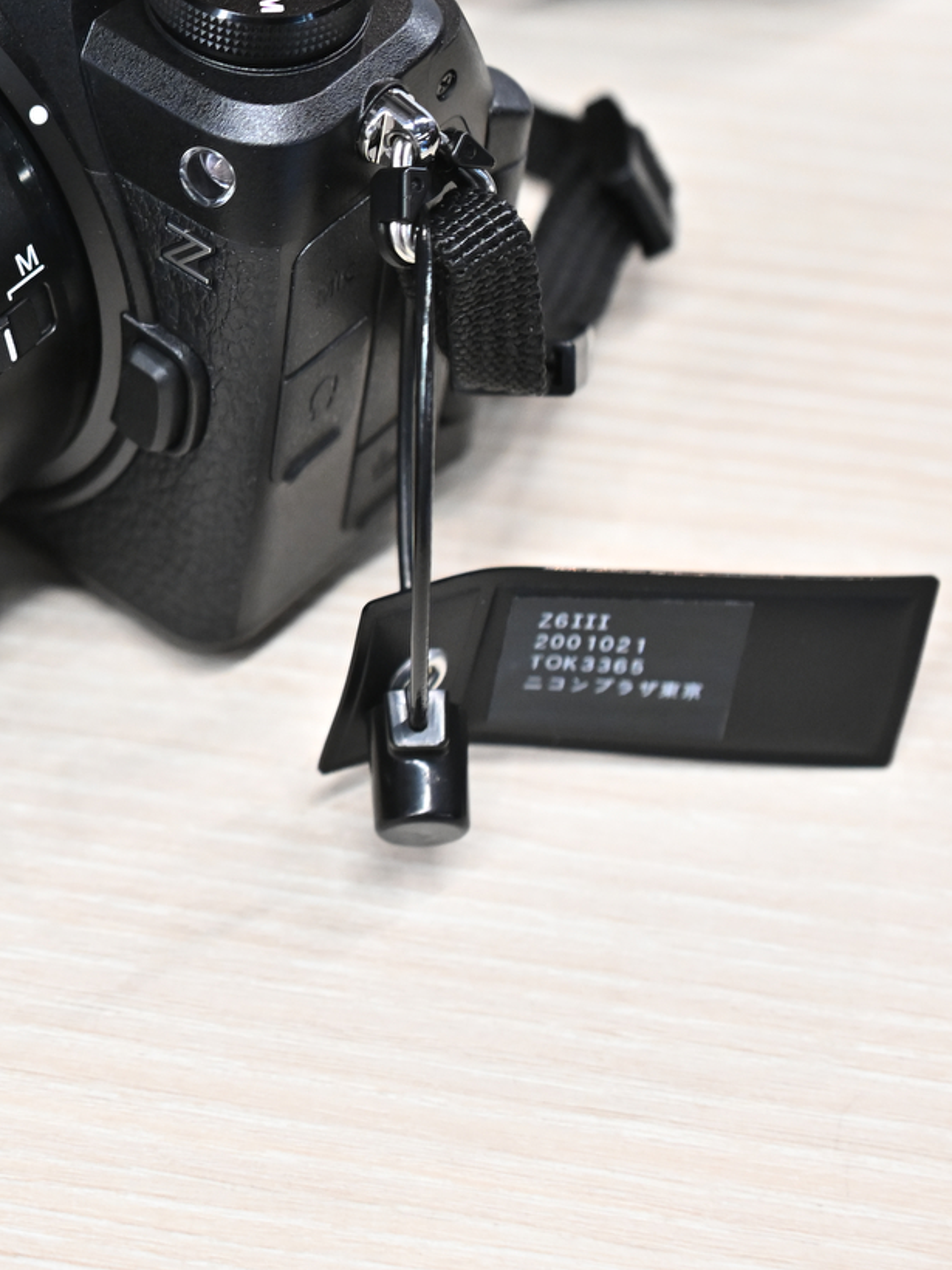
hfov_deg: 12.3
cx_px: -274
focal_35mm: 117
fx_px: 4290
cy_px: 325
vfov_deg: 16.7
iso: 1600
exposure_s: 1/125
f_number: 4.5
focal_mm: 52
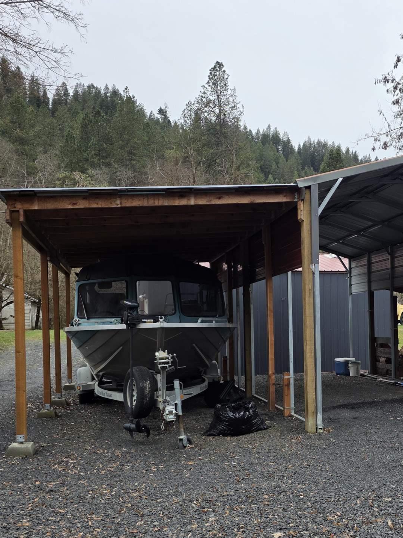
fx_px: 574
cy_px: 322
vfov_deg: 49.8
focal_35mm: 37
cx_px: 317
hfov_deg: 37.4
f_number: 1.7
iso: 80
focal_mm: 6.3
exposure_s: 1/2228
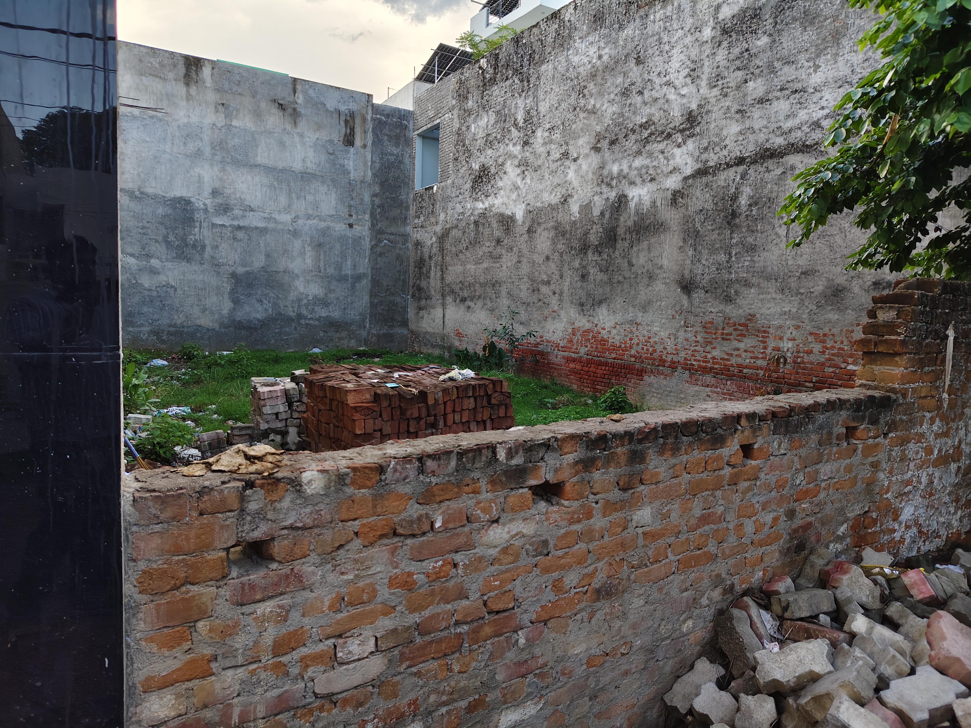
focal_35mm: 23
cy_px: 364
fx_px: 645
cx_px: 486
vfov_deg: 58.9
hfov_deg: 73.9
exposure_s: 1/222
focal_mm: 5.56
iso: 71
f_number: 1.88
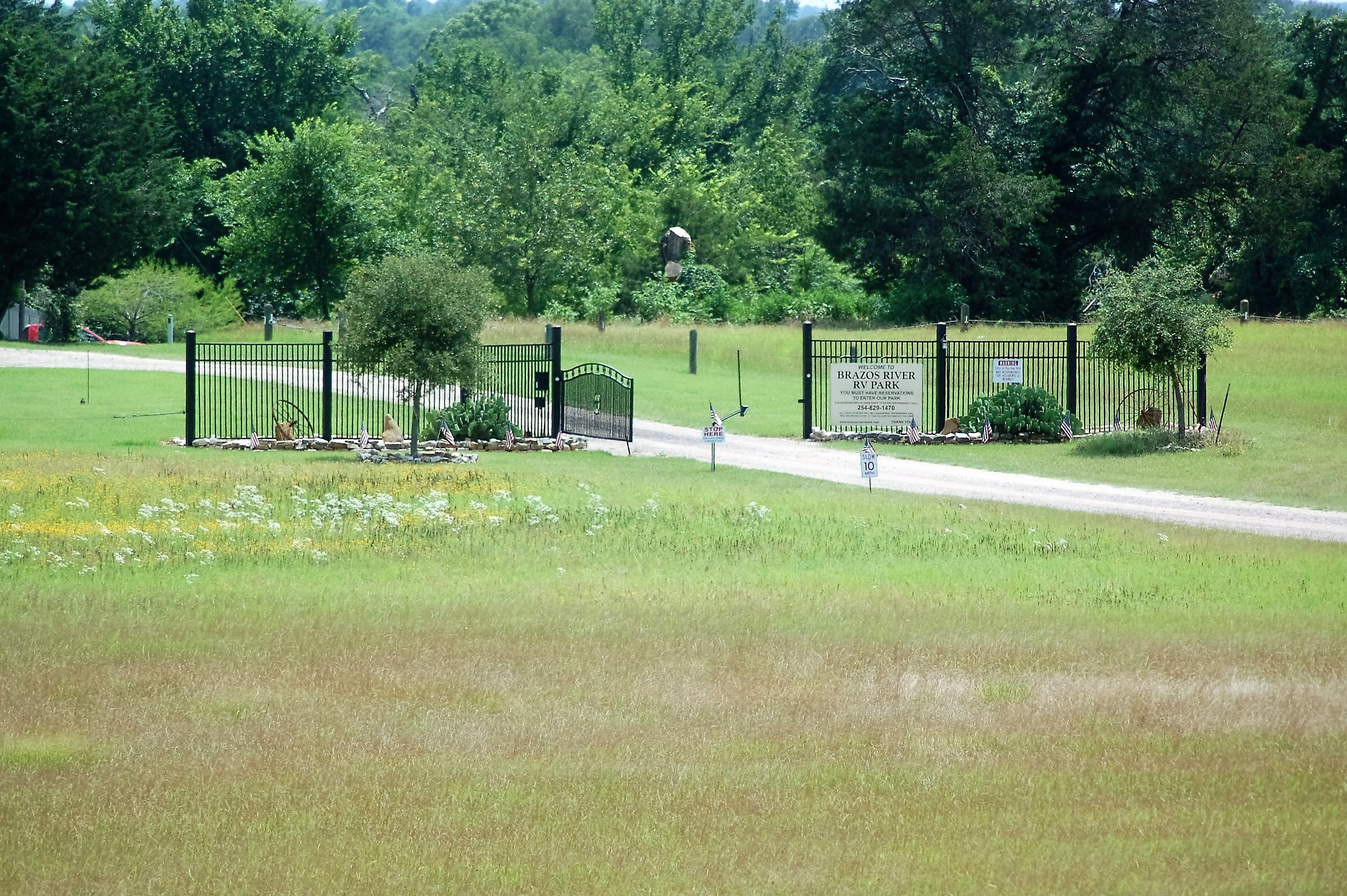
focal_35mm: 300
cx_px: 674
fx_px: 11216
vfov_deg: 4.6
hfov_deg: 6.9
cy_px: 448
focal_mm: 200
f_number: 5
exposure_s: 1/1600
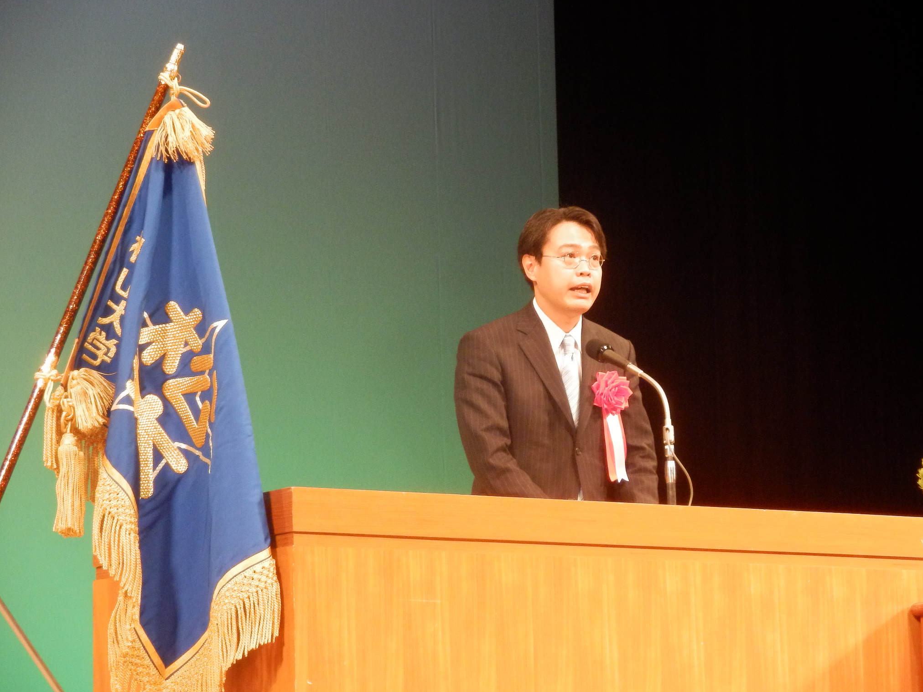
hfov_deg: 11.8
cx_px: 460
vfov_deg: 8.8
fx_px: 4480
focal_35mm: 168
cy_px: 346
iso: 800
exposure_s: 1/50
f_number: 5.9
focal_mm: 29.4
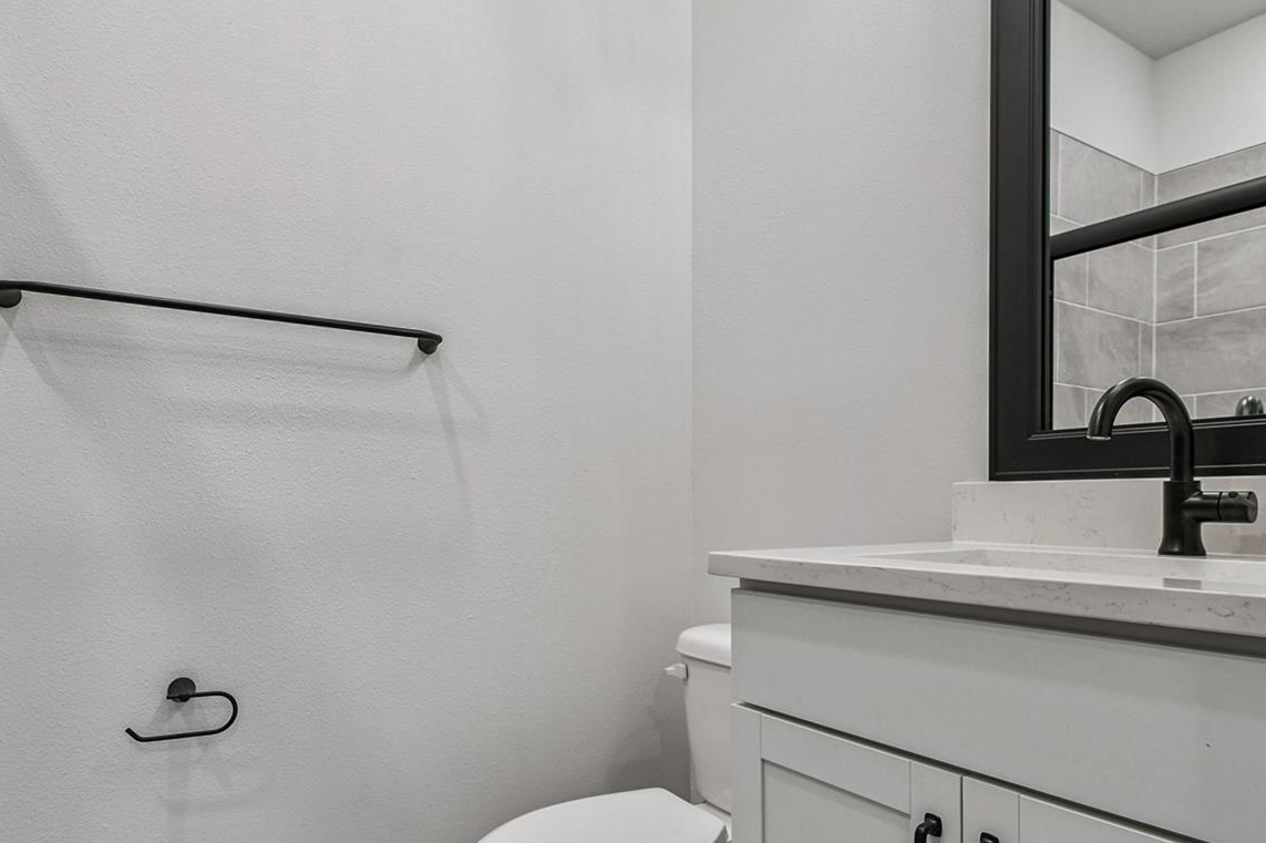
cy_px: 489
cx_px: 605
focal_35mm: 21
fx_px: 738
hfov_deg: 81.2
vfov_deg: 59.1
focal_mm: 10
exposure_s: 1/15
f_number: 7.1
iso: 100
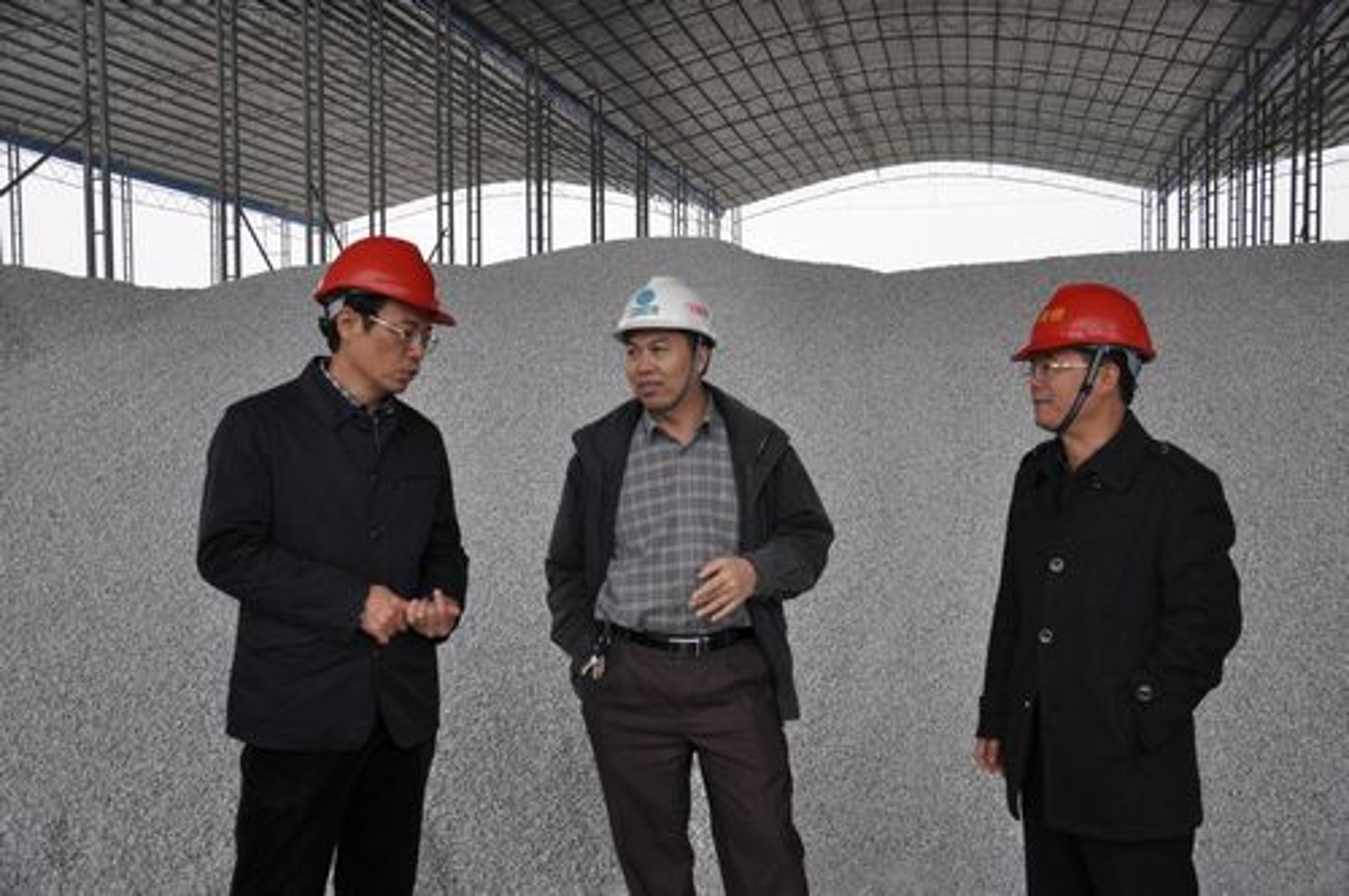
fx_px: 1347
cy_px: 448
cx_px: 674
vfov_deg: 36.8
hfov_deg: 53.2
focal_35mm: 36
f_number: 3.8
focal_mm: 24
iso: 200
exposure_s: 1/400
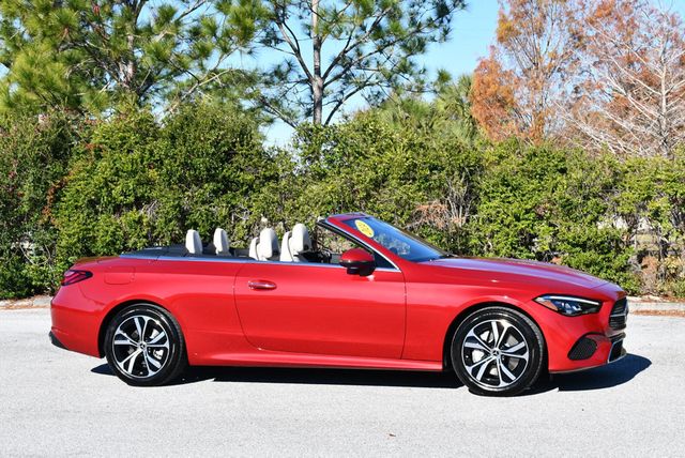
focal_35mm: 70
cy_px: 229
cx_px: 342
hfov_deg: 28.8
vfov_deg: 19.5
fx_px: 1333
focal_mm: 35
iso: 125
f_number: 8
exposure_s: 1/250
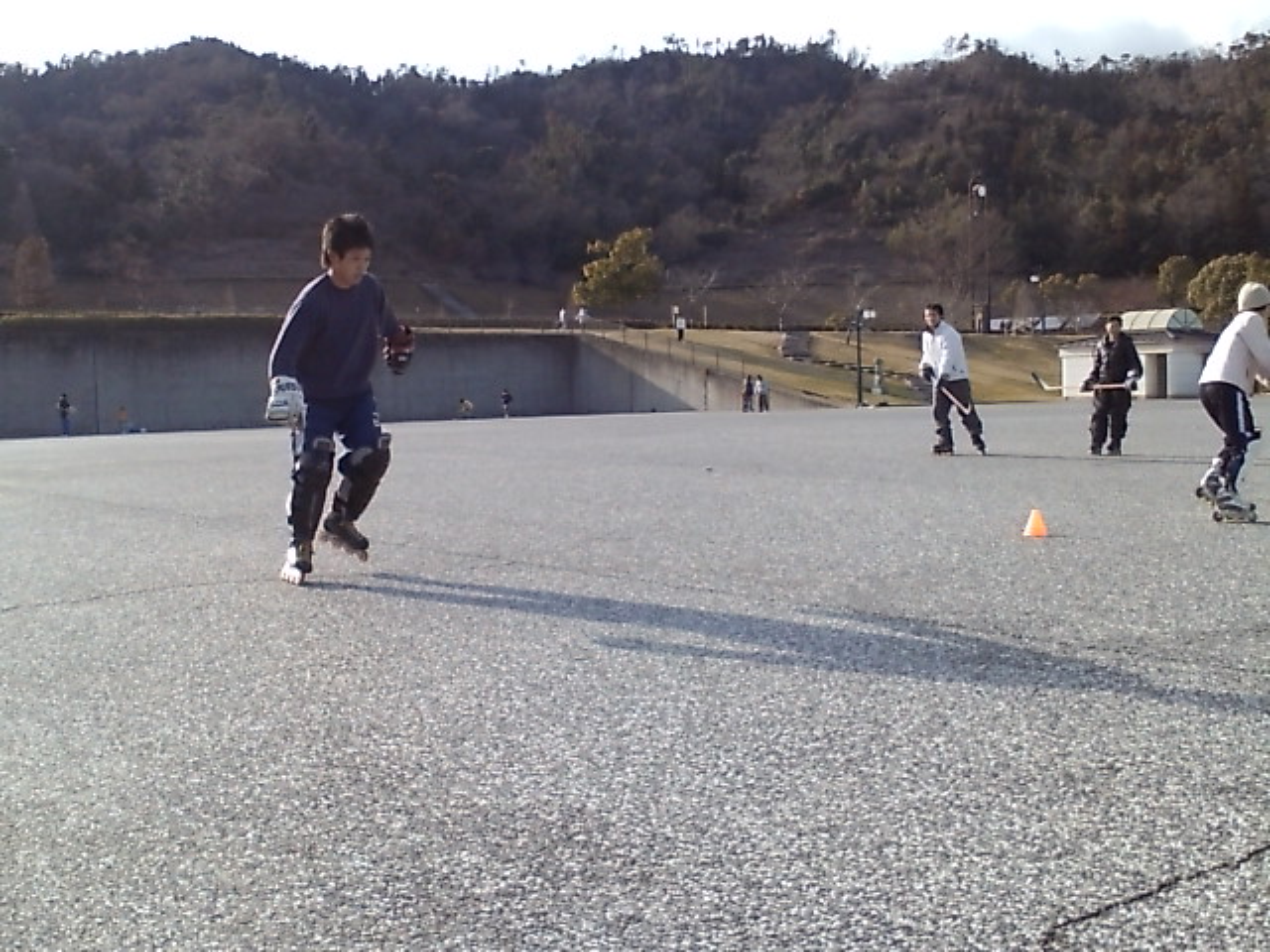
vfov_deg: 48.2
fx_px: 1064
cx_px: 635
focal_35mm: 29
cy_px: 476
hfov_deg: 61.7
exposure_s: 1/455
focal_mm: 3.73
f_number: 3.5
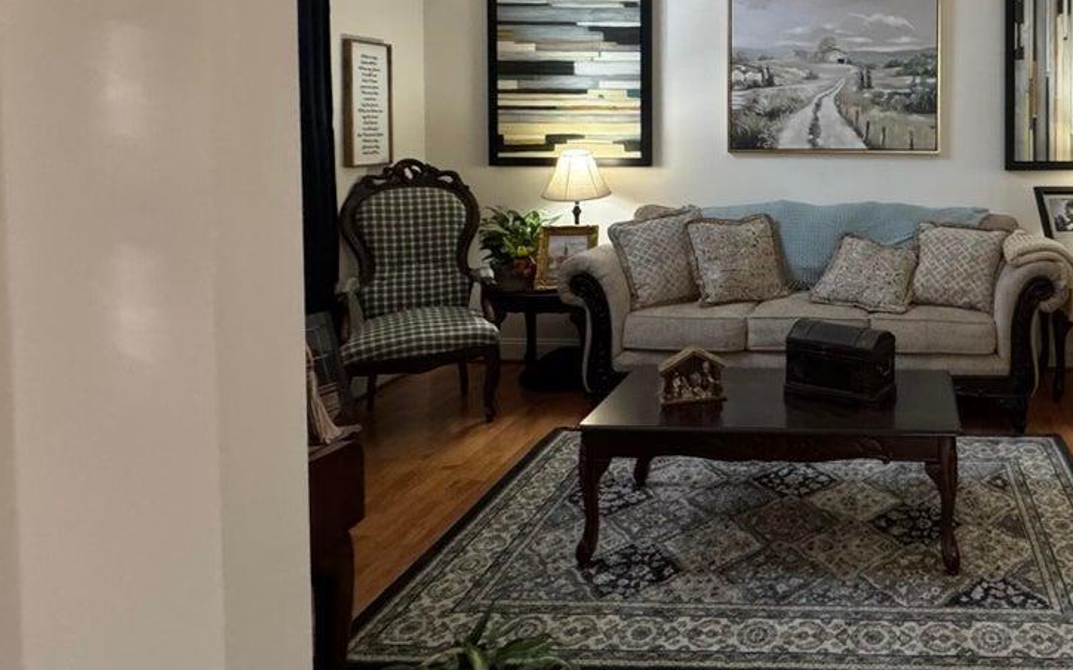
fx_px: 819
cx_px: 886
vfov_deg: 42.6
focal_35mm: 28
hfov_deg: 60.2
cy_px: 136
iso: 400
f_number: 2.2
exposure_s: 1/60
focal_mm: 2.22
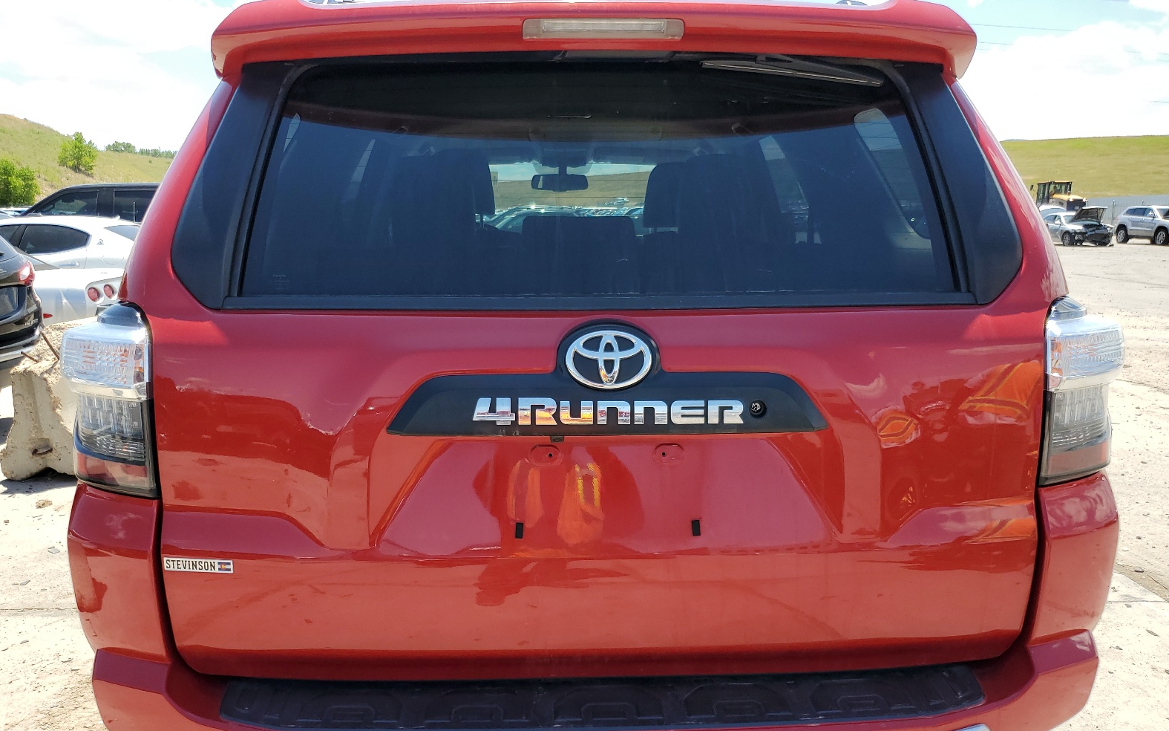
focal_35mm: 28
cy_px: 422
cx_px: 584
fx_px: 892
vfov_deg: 44.4
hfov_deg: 66.5
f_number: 1.5
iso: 50
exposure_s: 1/1429
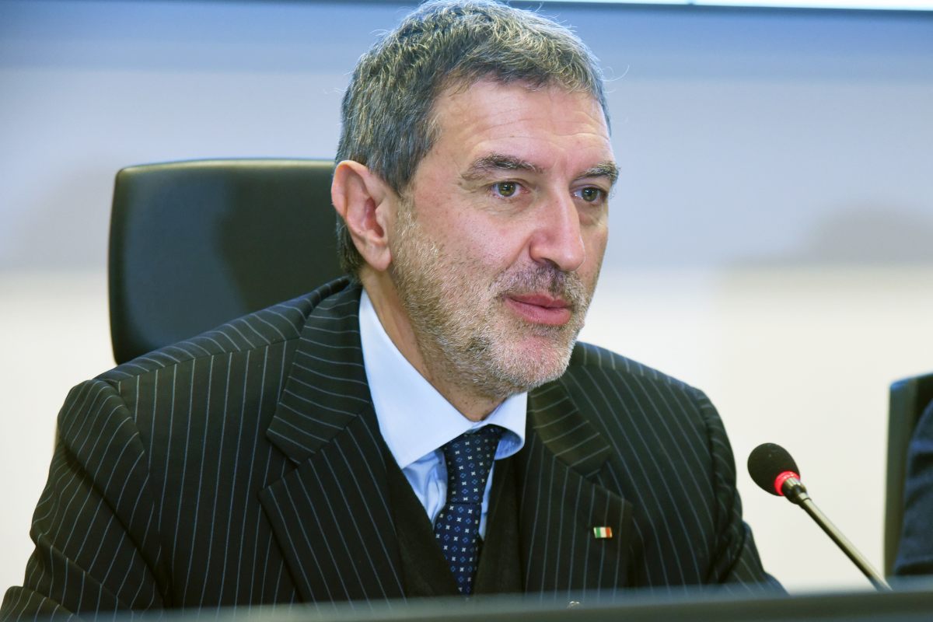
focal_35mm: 105
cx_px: 466
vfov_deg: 13.0
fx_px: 2721
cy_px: 311
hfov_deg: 19.5
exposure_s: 1/100
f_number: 5.6
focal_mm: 105
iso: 2500
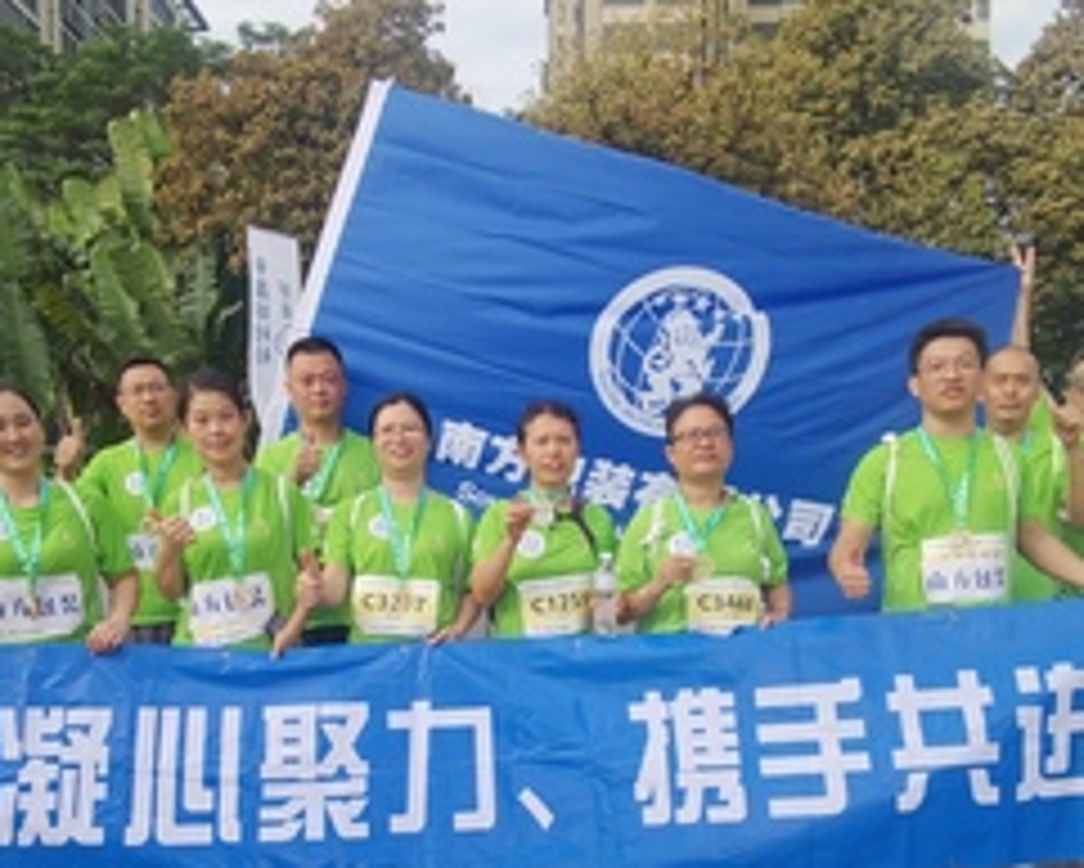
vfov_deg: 45.4
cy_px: 657
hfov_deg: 57.1
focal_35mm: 31
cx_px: 504
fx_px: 995
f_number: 2.2
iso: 50
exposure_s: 1/295
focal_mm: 2.26
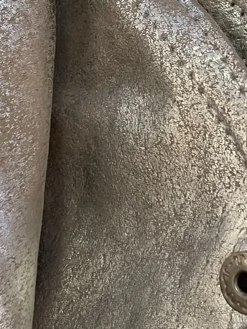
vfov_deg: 18.5
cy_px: 8
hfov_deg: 14.2
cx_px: 109
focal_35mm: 104
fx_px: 989
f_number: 1.6
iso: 200
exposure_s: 1/50
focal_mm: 4.2
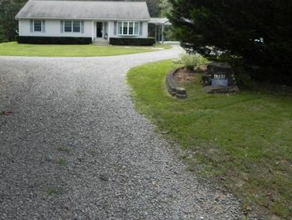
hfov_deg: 52.0
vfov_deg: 40.3
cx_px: 107
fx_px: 296
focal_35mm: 35
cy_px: 74
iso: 160
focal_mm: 4.6
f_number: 2.8
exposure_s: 1/466
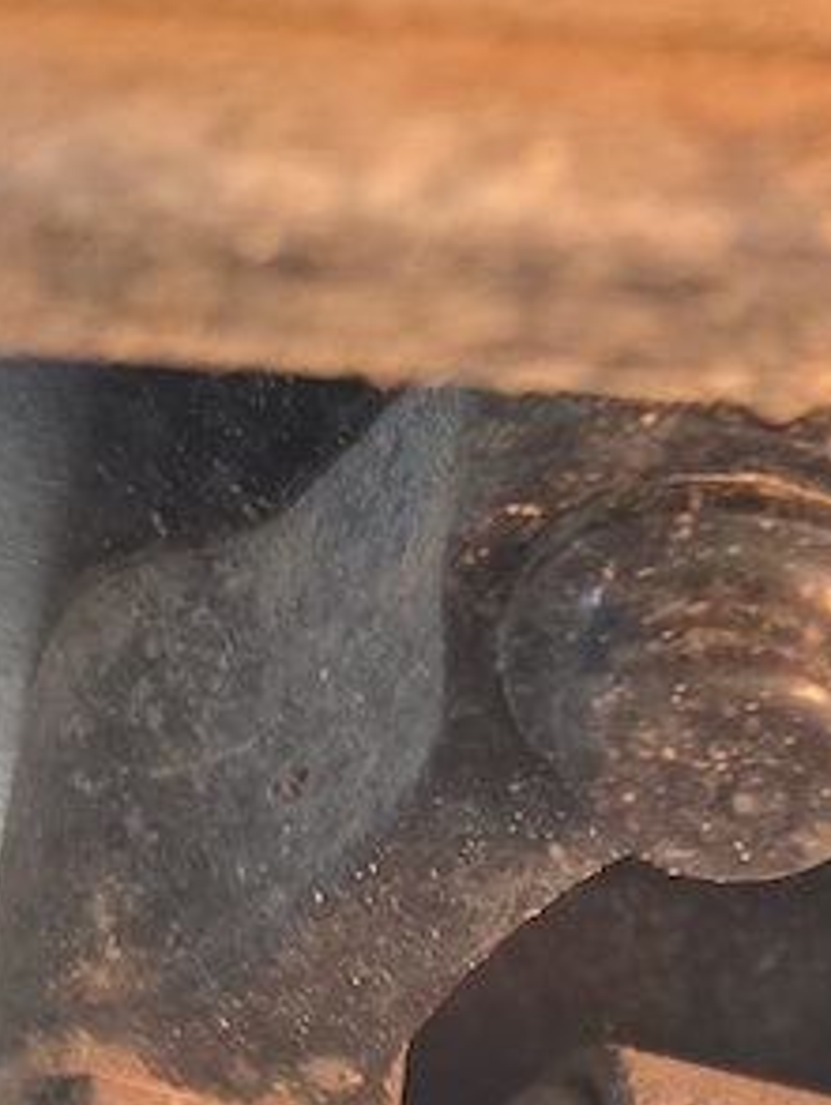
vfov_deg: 20.1
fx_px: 2557
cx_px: 880
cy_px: 1770
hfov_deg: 17.9
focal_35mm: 80
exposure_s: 1/120
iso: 160
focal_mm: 6.3
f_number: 1.7
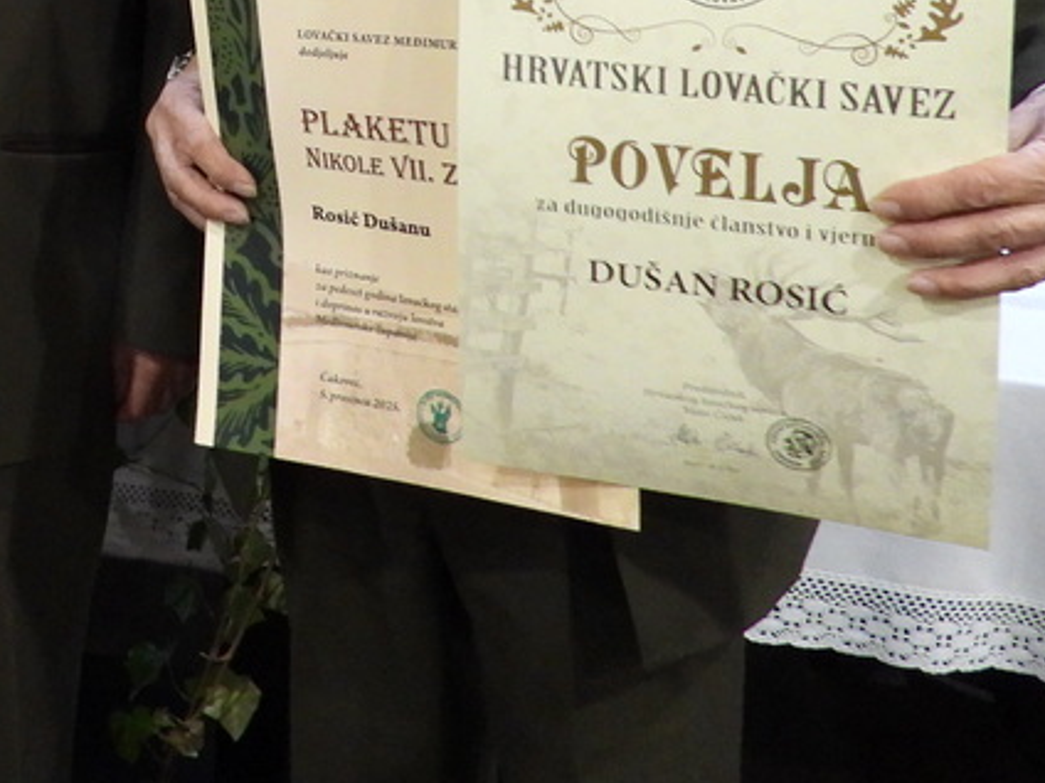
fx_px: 2053
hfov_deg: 25.5
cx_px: -224
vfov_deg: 19.9
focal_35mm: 68
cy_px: -236
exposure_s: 1/8
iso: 640
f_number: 2.8
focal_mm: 4.3
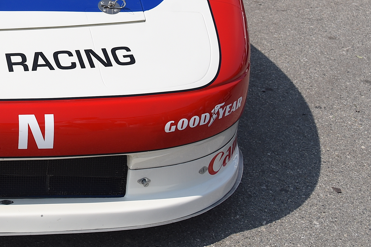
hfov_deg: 21.9
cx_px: -89
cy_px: -47
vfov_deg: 15.5
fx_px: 876
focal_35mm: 85
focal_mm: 30
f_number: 6.3
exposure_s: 1/1250
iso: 250
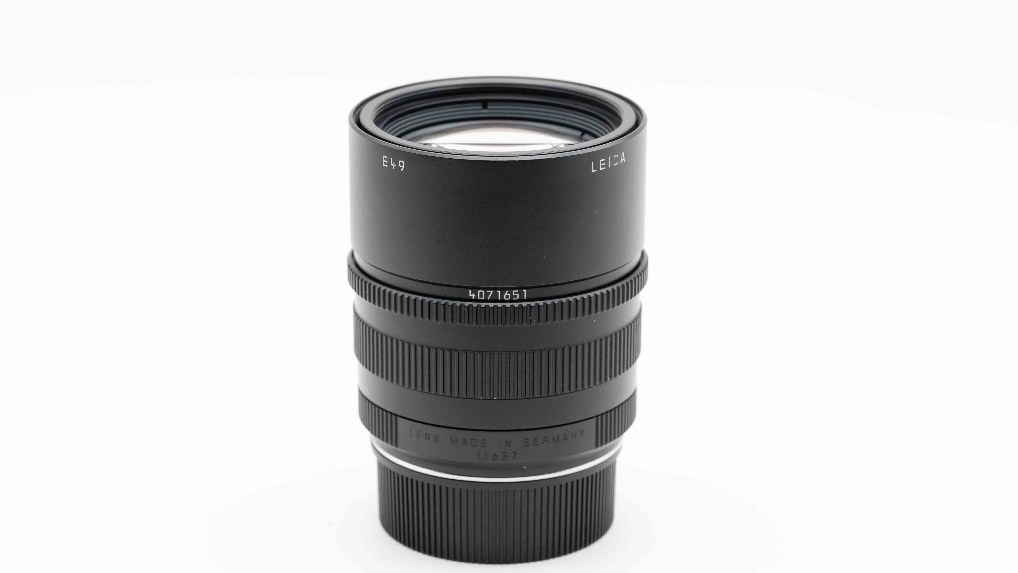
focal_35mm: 95
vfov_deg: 12.7
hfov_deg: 22.5
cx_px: 510
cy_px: 336
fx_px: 2564
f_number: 11
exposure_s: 1/200
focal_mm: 90
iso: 3200
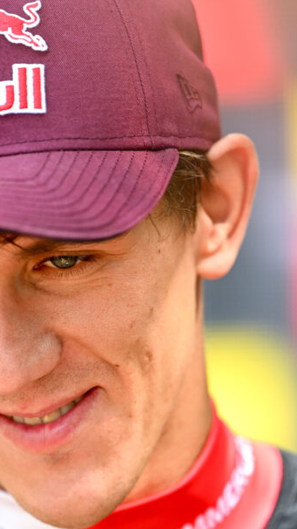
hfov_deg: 1.7
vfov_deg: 3.1
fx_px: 9910
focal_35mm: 708
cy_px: 282
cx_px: 108
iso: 320
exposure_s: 1/500
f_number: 2.8
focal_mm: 400
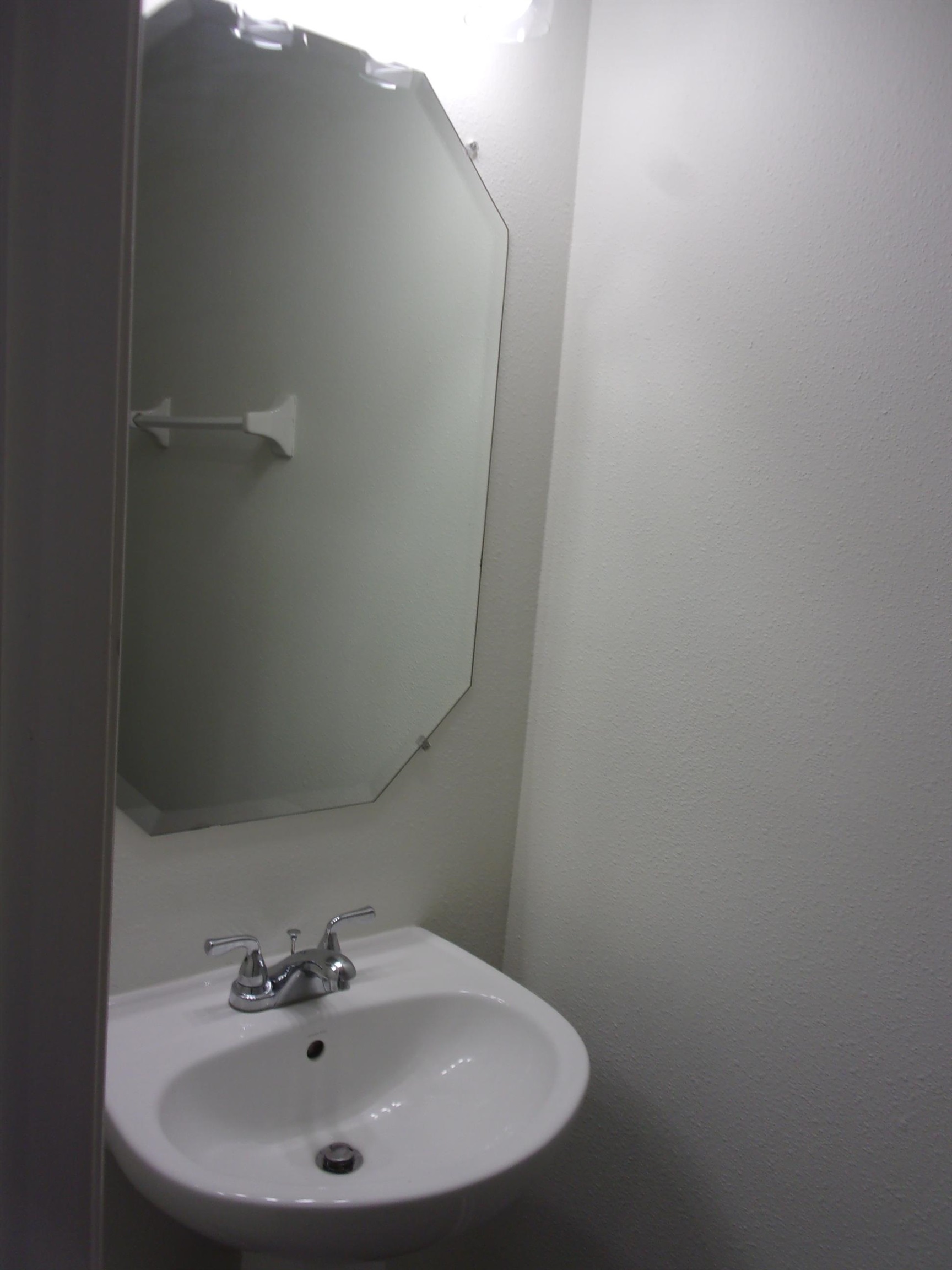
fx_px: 1027
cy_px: 635
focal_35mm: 28
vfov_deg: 63.4
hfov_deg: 49.7
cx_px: 476
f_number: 3.9
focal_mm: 5.1
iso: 80
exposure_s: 1/40
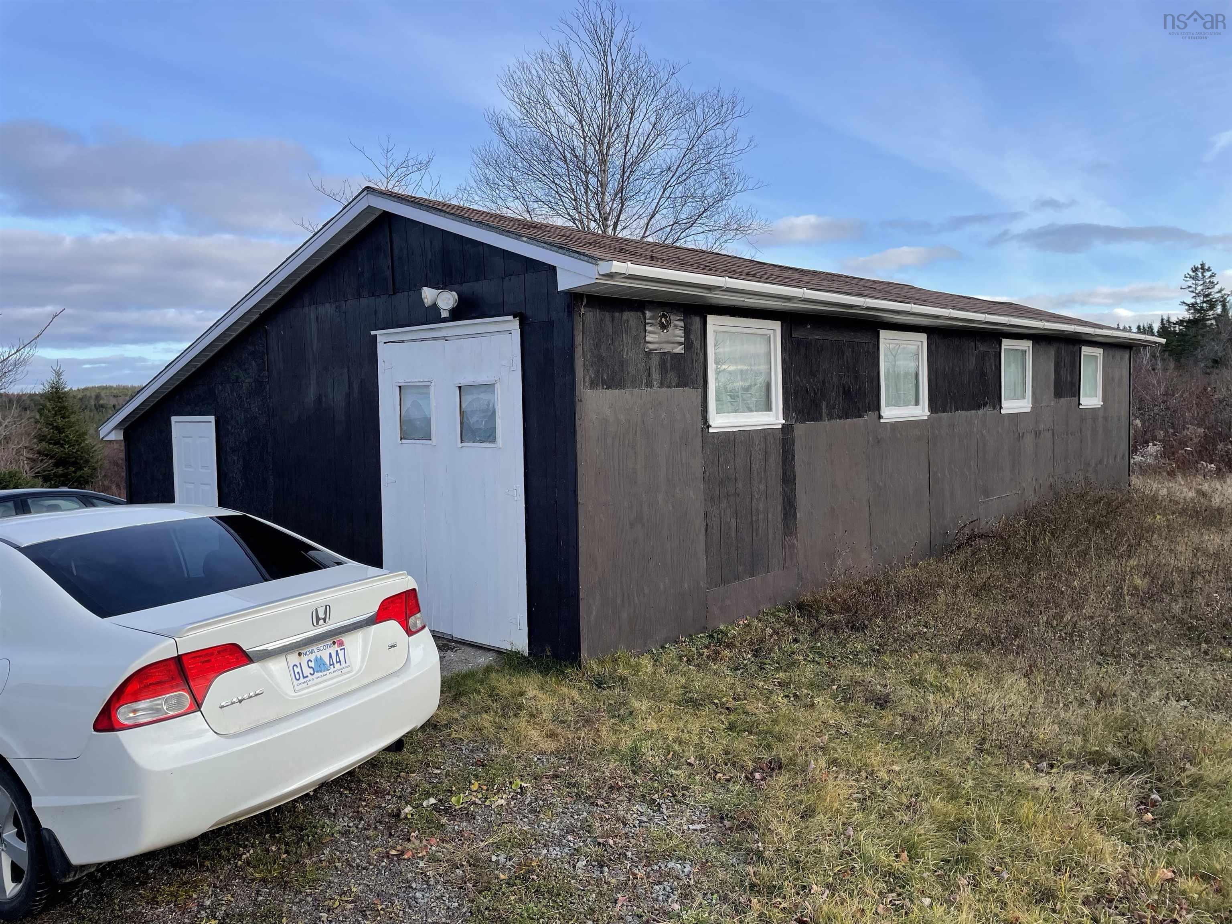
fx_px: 925
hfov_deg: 67.3
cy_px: 462
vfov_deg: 53.1
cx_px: 616
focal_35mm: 26
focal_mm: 4.2
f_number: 1.6
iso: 32
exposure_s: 1/1795
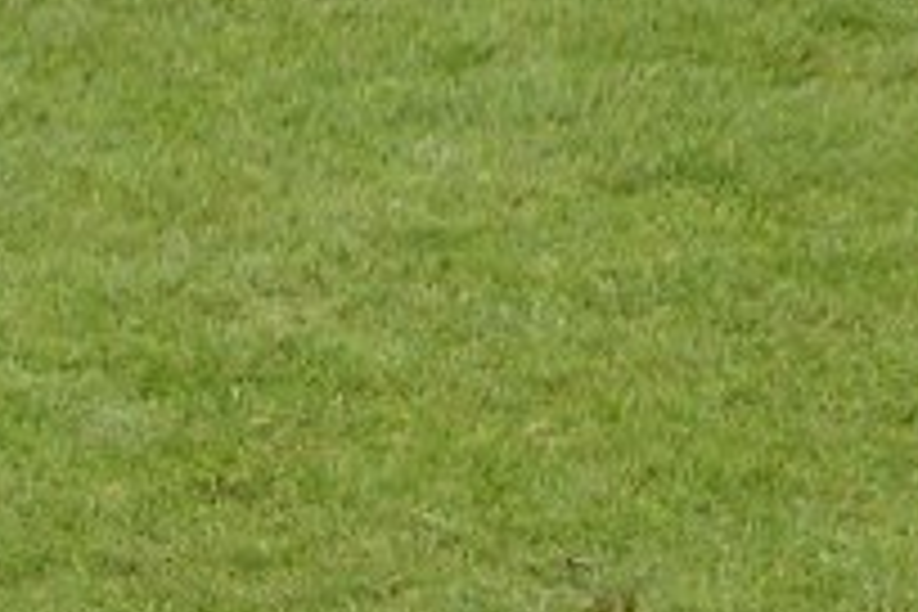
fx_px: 30929
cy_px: 1202
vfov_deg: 1.1
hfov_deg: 1.7
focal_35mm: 1213
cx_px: 554
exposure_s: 1/400
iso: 100
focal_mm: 45.4
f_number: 3.5
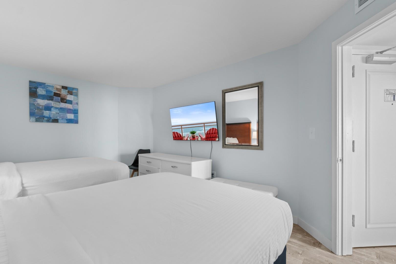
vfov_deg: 77.3
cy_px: 132
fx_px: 165
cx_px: 198
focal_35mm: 15
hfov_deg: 100.4
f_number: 4.5
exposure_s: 2.5
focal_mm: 10
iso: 100
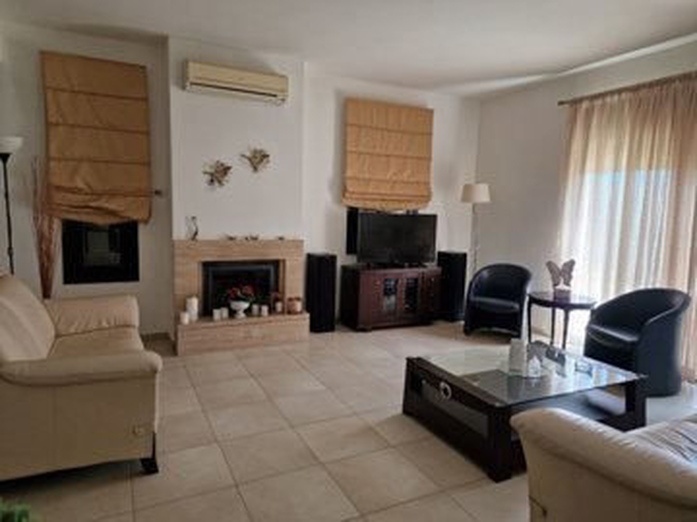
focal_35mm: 23
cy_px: 261
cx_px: 348
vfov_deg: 58.9
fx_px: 463
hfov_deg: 73.9
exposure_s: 1/100
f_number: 1.8
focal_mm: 6.4
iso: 125
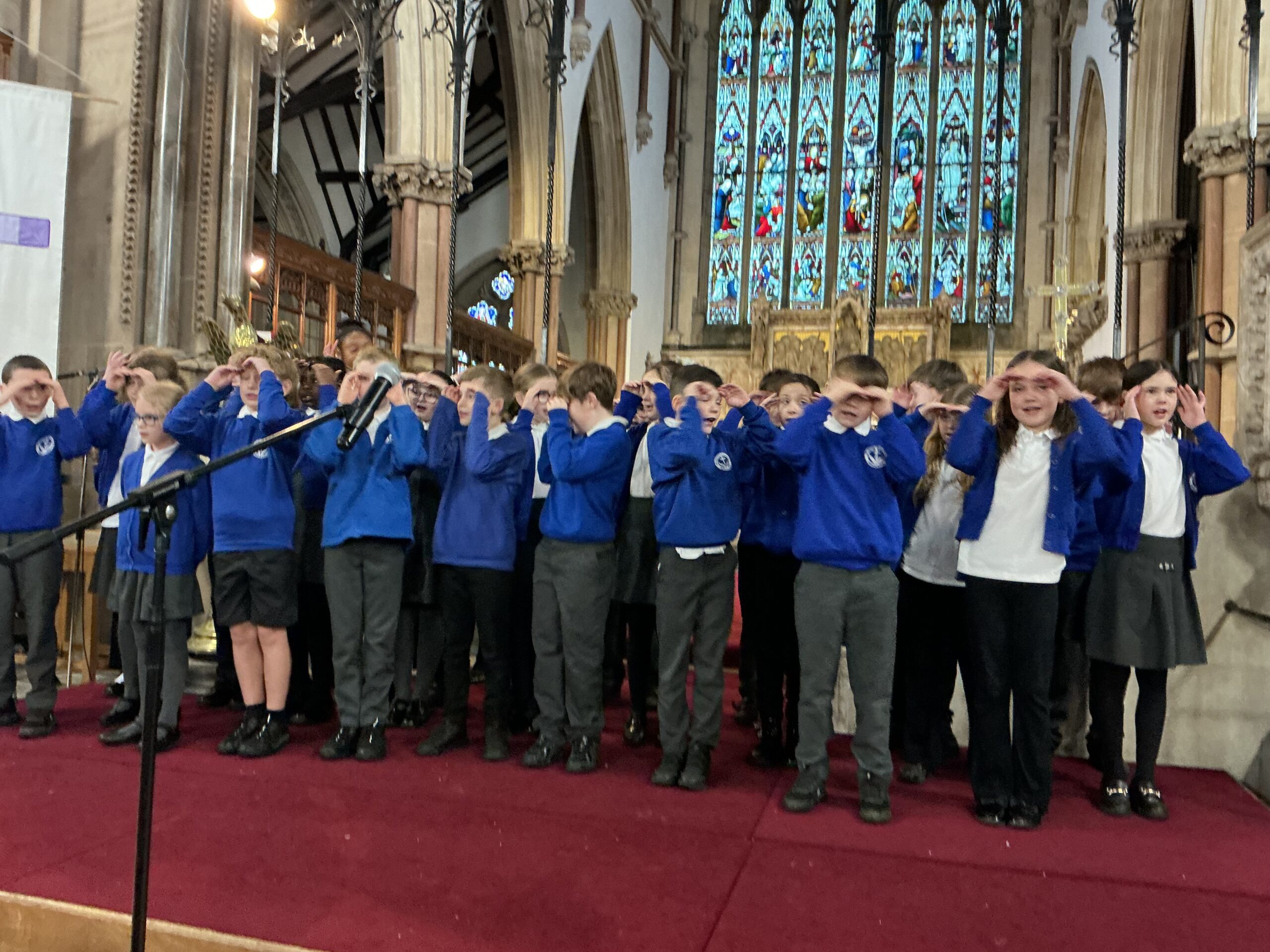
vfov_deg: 48.2
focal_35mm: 29
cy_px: 476
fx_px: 1064
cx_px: 635
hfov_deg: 61.7
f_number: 1.8
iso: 320
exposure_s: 1/30
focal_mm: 3
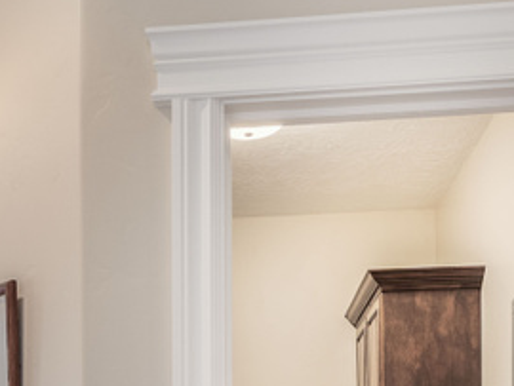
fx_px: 758
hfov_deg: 37.5
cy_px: 575
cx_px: 249
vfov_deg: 23.2
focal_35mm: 51
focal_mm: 14
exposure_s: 1/10
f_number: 8
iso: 400
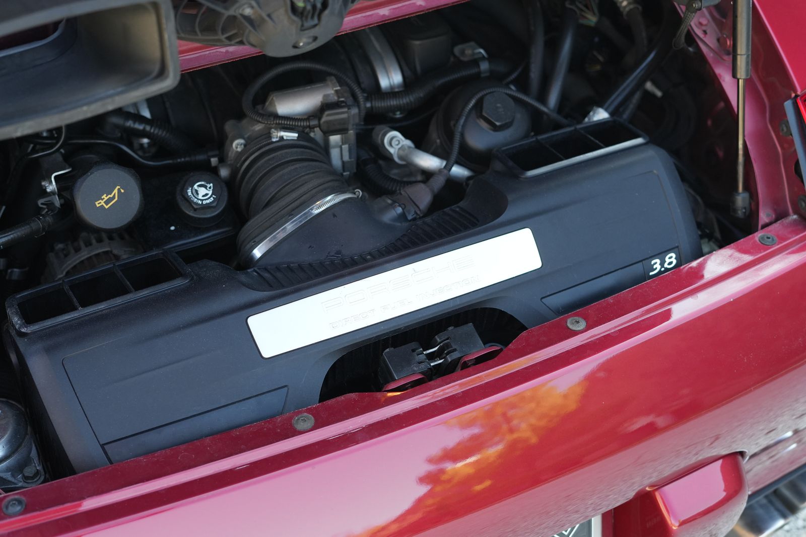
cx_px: 403
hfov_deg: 39.6
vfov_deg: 27.0
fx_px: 1119
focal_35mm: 50
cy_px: 268
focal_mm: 50
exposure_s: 1/160
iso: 1600
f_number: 4
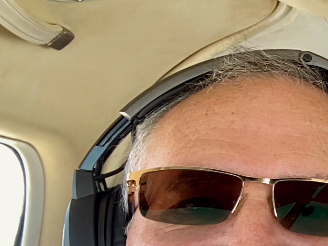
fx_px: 938
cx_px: 638
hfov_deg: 15.9
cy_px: 189
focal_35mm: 99
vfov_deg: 14.9
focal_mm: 2.71
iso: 32
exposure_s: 1/122
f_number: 2.2
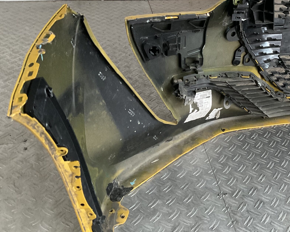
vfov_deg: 32.6
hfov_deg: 39.2
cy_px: 92
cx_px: 218
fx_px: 395
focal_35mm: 46
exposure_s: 1/25
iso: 250
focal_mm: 3
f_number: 1.8
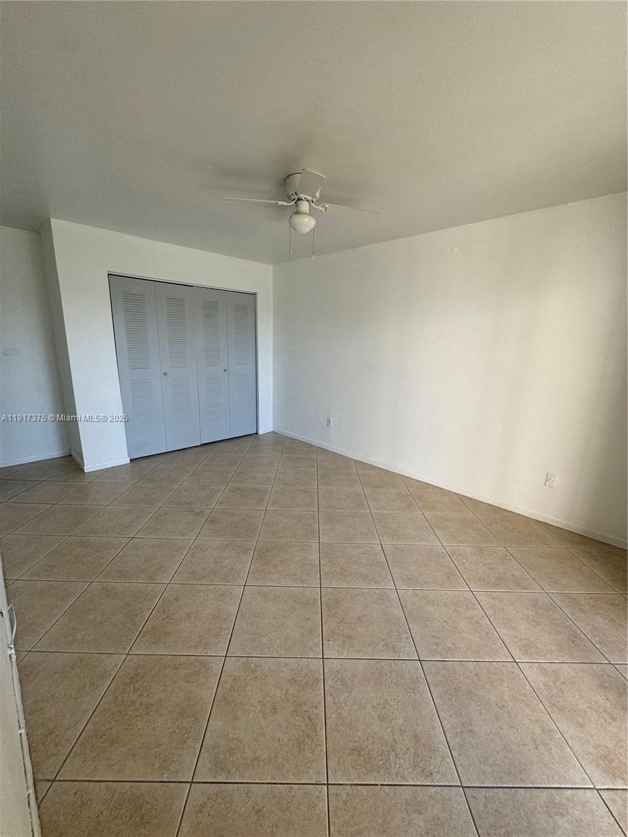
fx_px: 339
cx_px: 314
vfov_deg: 102.1
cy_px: 418
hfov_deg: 85.7
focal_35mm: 14
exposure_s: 1/120
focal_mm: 2.22
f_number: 2.2
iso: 125
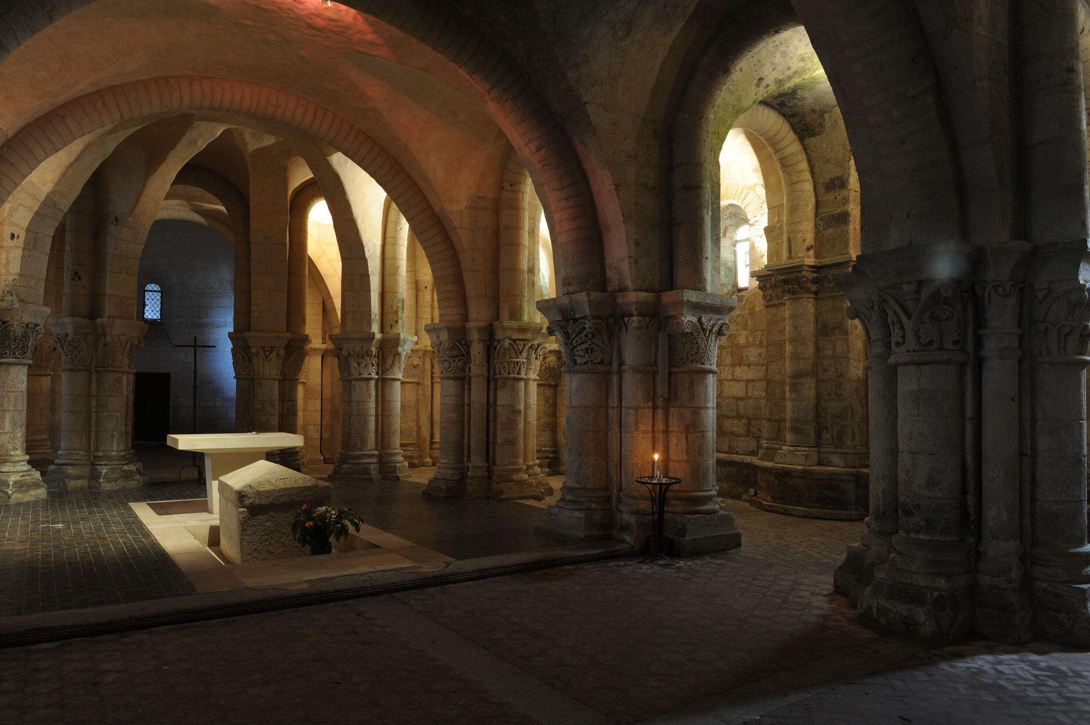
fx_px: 726
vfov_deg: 53.1
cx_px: 545
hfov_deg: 73.8
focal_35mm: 24
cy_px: 362
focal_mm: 24
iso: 200
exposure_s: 6
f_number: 9
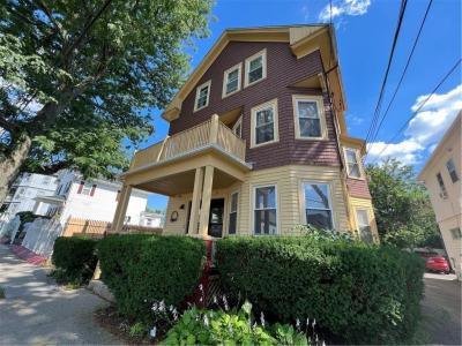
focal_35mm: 13
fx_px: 174
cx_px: 231
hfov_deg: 106.2
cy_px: 173
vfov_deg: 89.9
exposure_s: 1/412
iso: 32
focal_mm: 1.57
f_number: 1.8
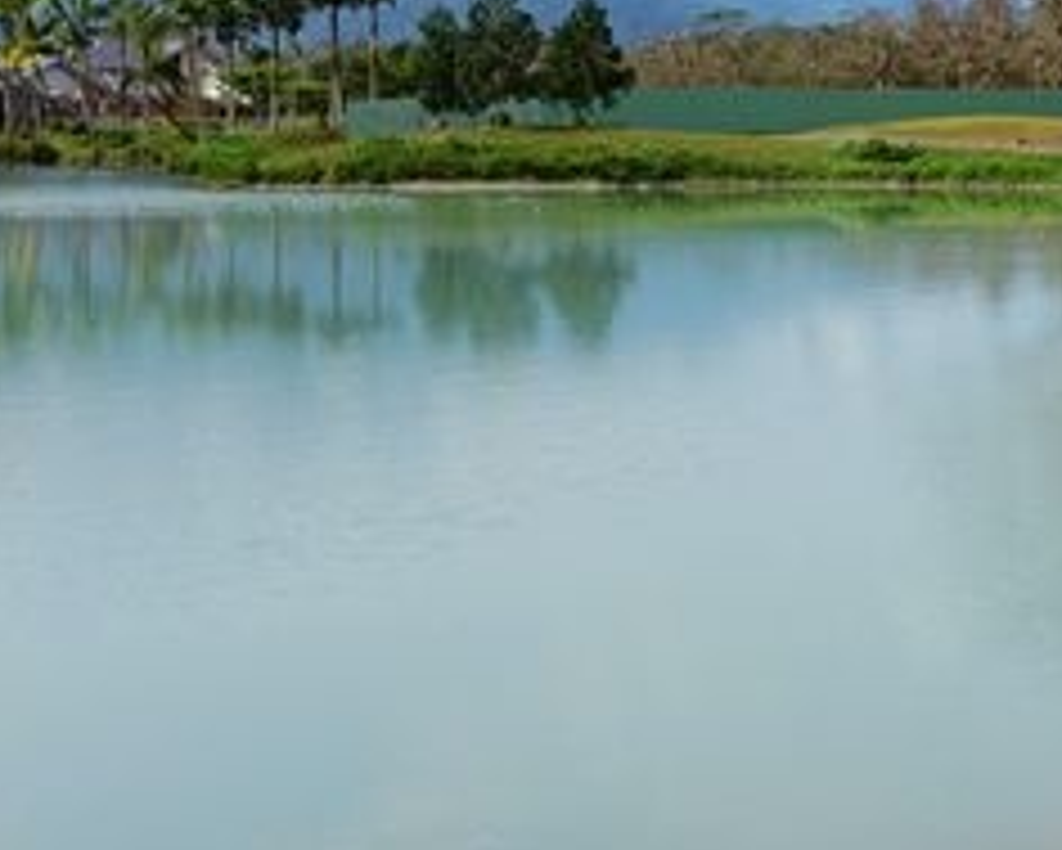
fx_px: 1950
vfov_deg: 24.0
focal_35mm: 62
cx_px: 778
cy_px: 106
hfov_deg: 30.0
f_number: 5.6
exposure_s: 1/640
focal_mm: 8.8
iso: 125
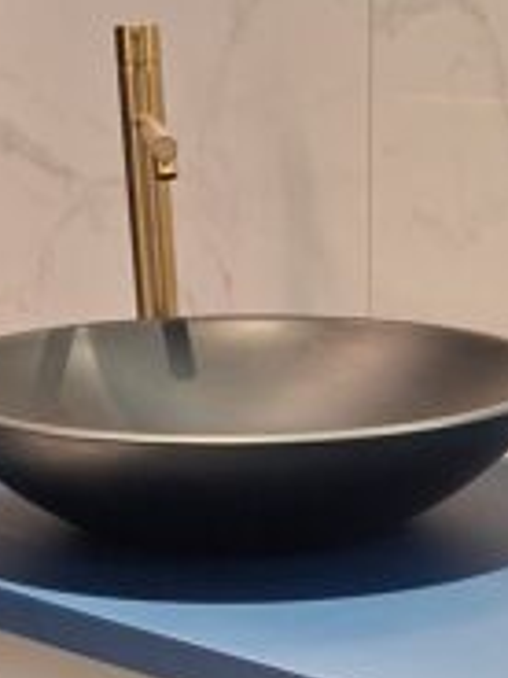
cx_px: 280
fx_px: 1957
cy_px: 988
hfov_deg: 14.8
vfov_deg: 17.8
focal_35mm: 100
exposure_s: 1/33
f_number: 1.8
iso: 320
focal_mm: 5.54
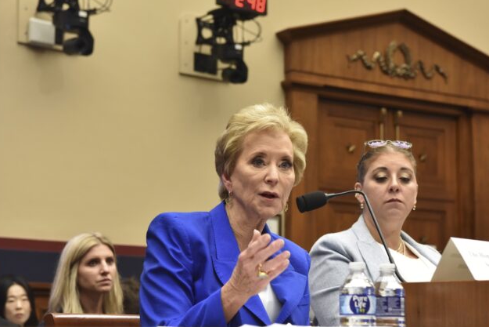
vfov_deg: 15.9
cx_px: 267
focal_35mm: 86
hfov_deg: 23.6
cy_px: 173
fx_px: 1168
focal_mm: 70
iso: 3200
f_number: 6.3
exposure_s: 1/200
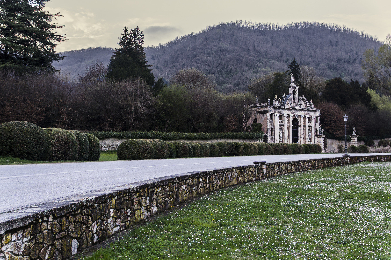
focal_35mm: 39
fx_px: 424
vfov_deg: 34.2
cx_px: 196
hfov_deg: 49.6
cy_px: 130
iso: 200
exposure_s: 1/250
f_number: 3.2
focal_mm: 26
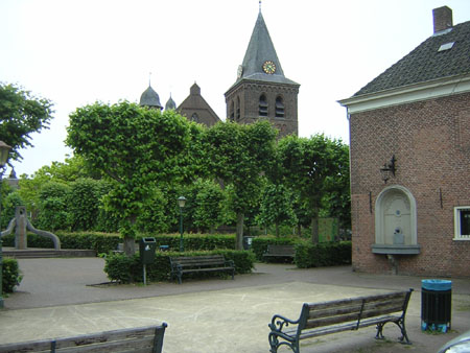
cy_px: 176
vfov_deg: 39.7
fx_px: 489
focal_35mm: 36
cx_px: 235
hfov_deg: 51.3
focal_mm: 4.7
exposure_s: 1/82.7
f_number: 2.6
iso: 100
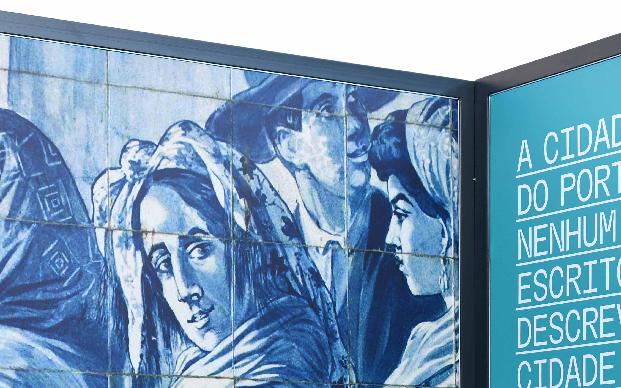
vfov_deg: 12.6
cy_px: 465
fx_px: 1709
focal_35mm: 101
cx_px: 63
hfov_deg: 20.2
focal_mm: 42
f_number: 4.5
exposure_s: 1/400
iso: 640
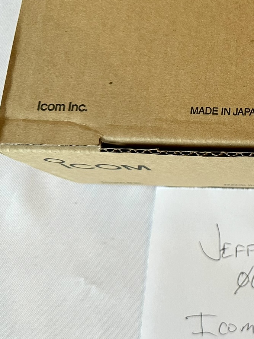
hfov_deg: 23.7
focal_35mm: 54
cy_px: 150
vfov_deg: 35.5
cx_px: 333
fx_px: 528
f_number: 1.78
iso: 250
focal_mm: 6.86
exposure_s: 1/58
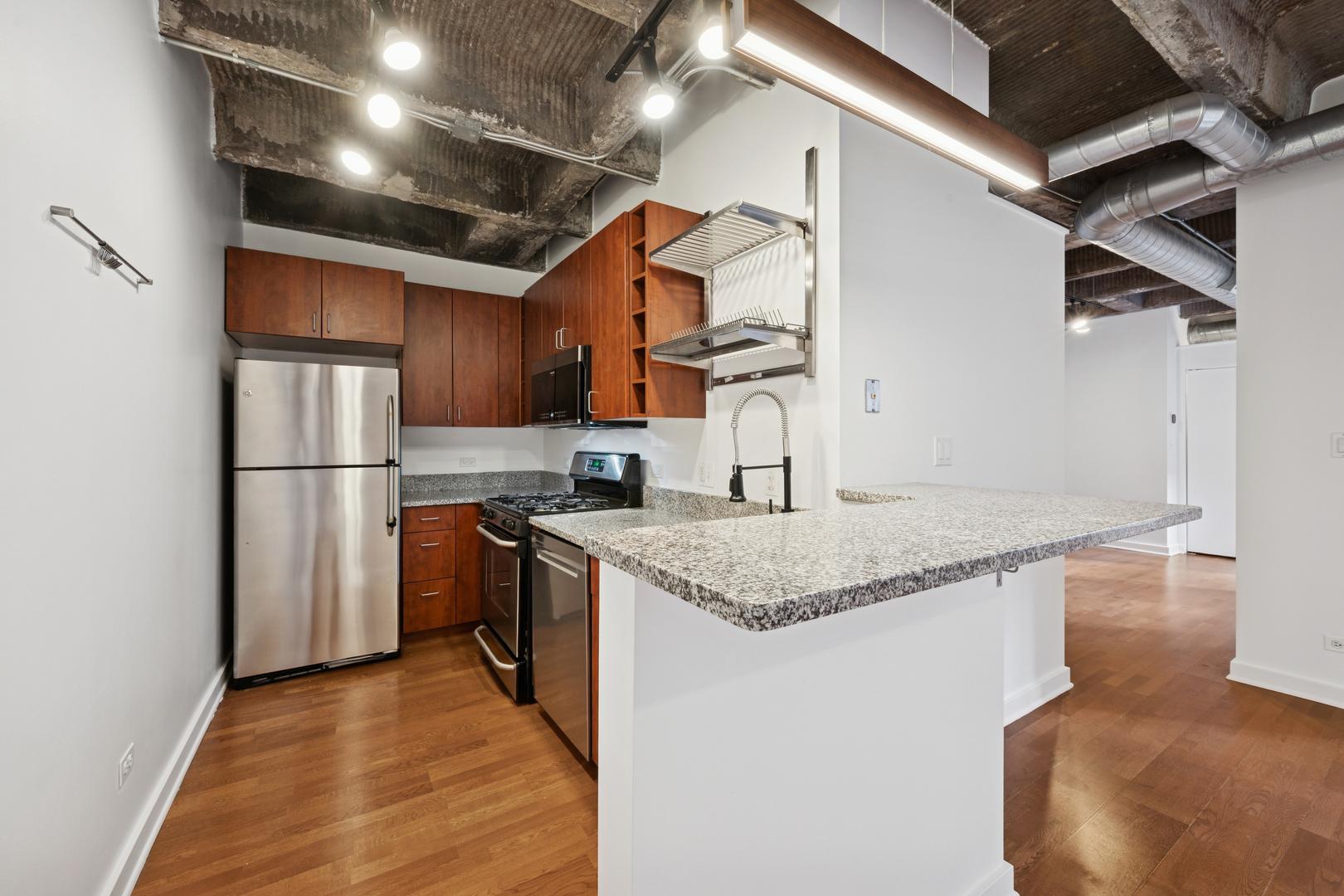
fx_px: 523
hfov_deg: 104.3
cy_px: 448
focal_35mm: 14
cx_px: 672
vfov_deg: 81.2
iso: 200
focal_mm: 14
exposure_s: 1/15
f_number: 11
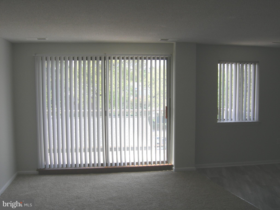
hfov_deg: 51.4
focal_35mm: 36
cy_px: 105
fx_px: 291
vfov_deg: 39.7
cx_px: 140
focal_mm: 7.5
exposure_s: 1/126
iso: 64
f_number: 4.3
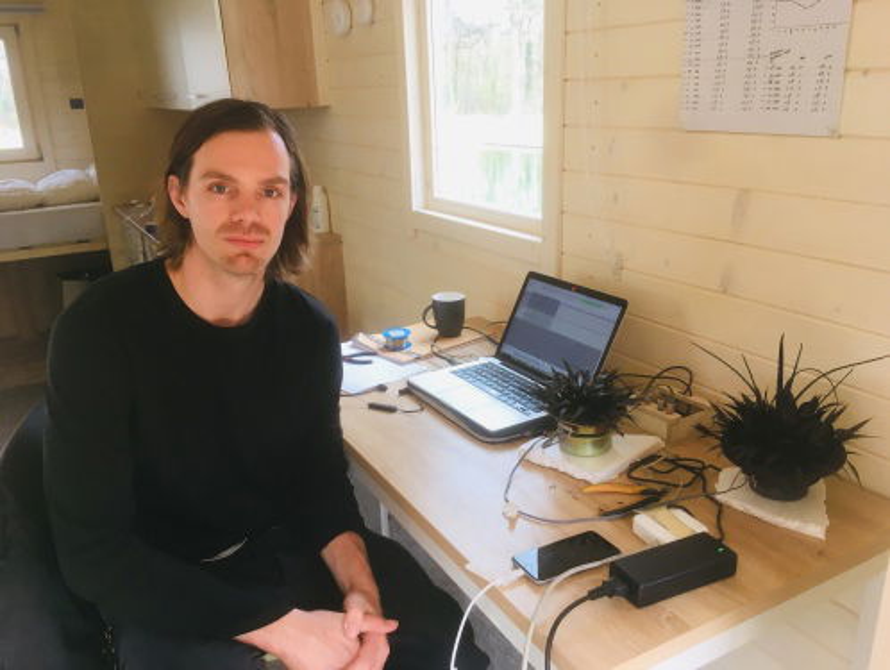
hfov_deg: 61.6
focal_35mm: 29
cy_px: 335
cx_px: 445
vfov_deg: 48.3
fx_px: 747
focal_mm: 4.15
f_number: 2.2
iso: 25
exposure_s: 1/33
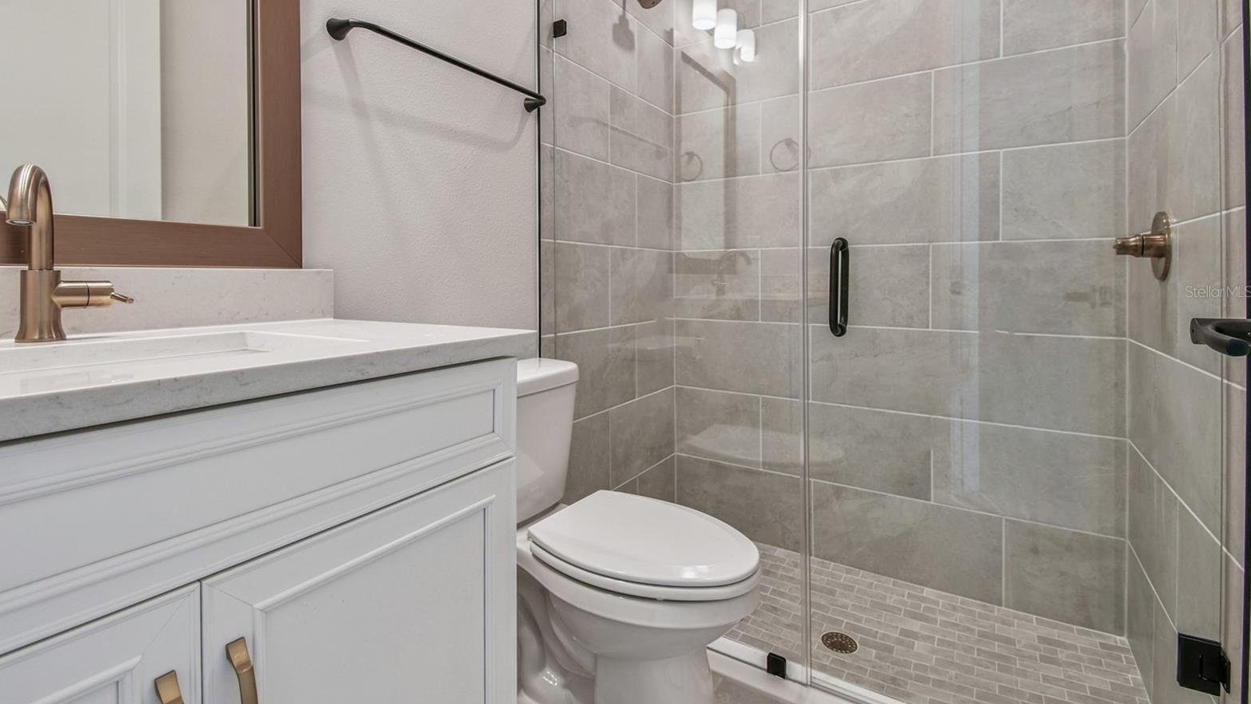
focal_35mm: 16
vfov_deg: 66.6
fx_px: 531
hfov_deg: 99.4
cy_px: 291
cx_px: 619
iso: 100
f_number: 7.1
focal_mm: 10
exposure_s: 1/6
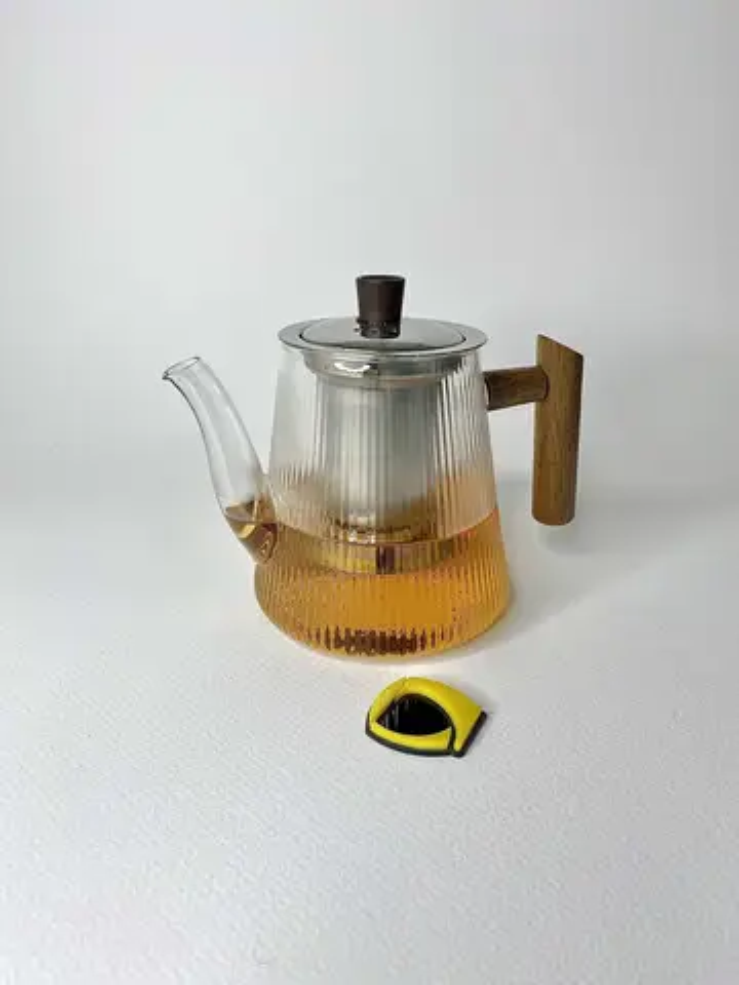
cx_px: 370
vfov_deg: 67.3
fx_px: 740
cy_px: 492
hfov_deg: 53.1
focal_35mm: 26
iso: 32
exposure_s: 1/294
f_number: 1.8
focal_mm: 4.25
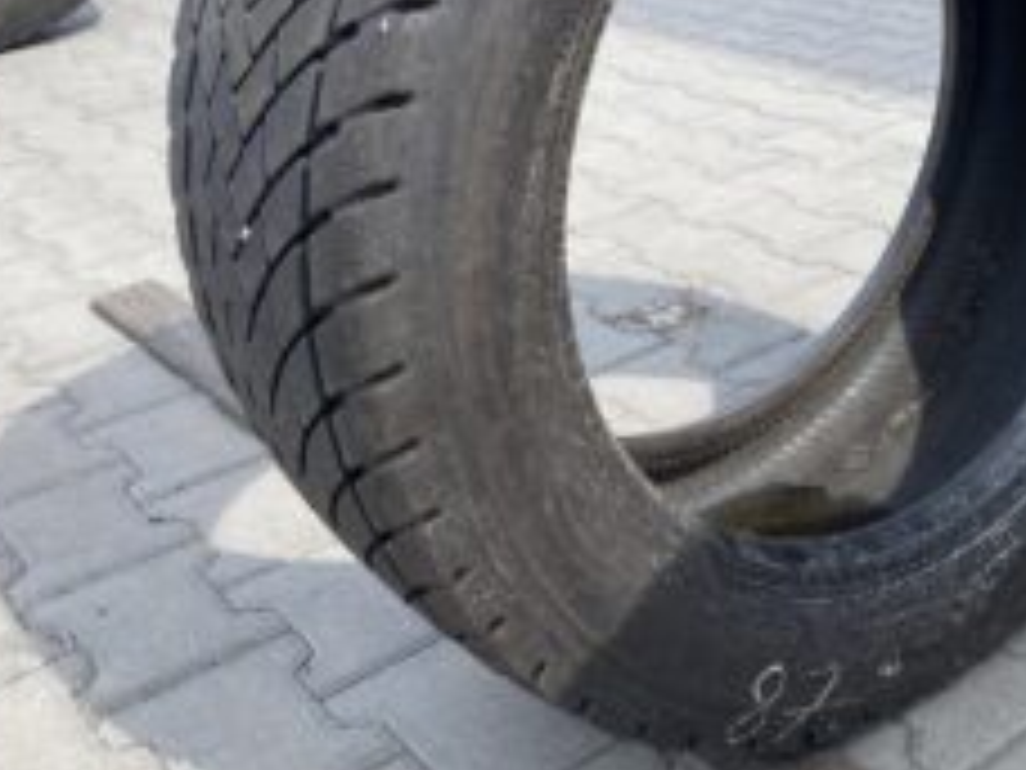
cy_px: 133
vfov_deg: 28.9
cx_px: 756
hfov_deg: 38.0
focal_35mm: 49
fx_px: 1452
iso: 32
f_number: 1.8
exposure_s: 1/1170
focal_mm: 4.25
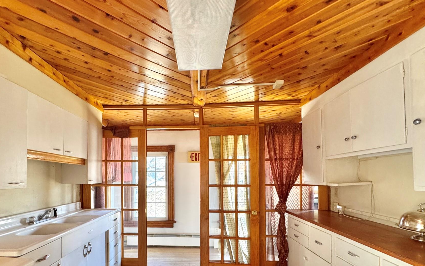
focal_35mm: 18
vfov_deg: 63.6
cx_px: 187
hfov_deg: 90.7
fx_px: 208
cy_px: 173
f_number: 2.2
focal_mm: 2.22
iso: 320
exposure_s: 1/60
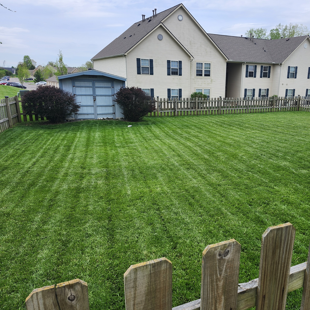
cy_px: 153
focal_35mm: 28
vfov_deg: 57.3
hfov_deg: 56.2
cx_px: 203
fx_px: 284
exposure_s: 1/1272
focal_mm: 5.54
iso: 25
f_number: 1.8
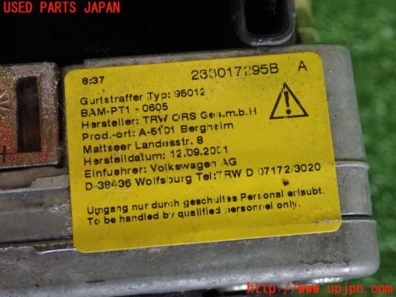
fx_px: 812
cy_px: 148
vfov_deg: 20.7
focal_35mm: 71
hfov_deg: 27.4
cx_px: 198
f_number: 3.9
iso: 640
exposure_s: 1/60
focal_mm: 12.73
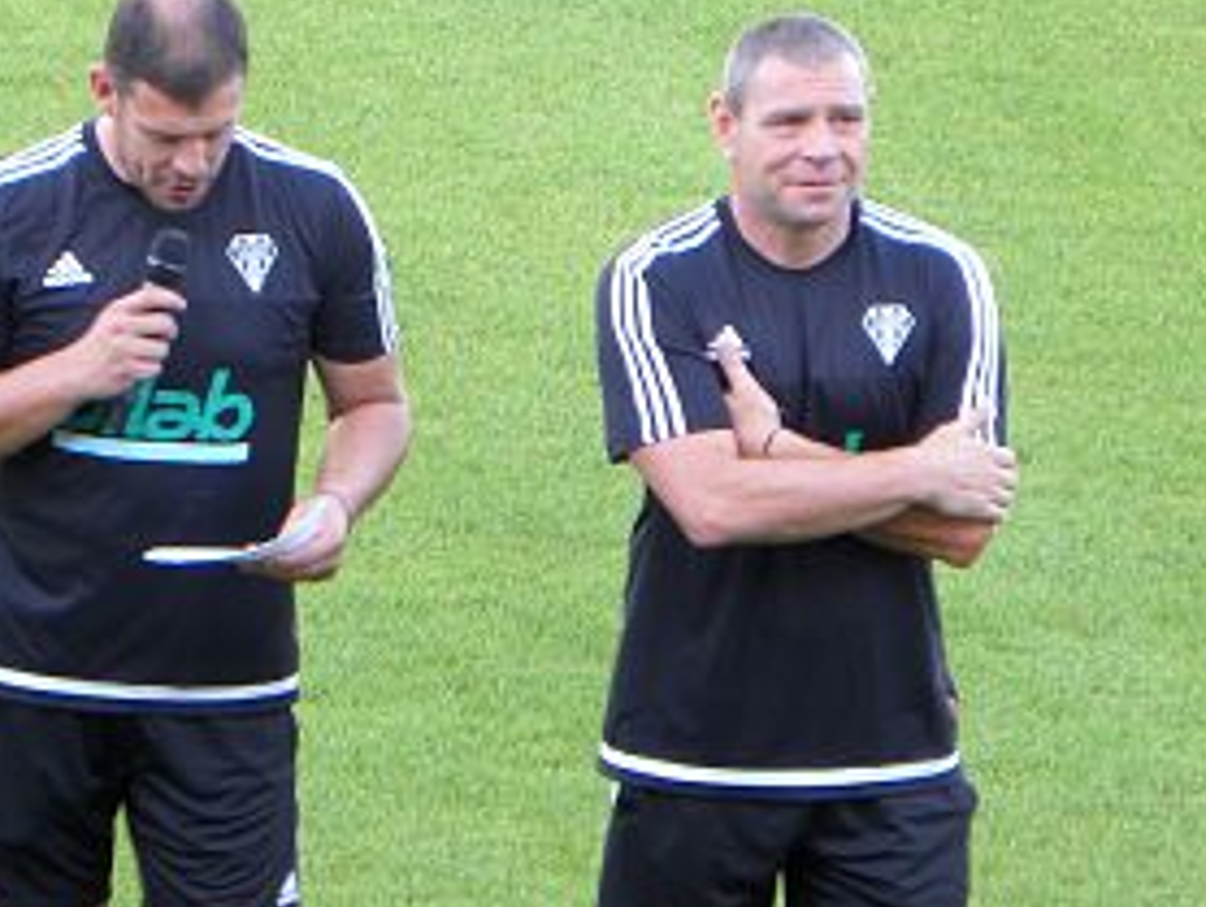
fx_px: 25350
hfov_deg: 2.7
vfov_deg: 2.0
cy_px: 469
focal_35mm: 727
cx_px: 239
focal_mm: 59.9
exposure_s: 1/33
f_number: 5
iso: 80
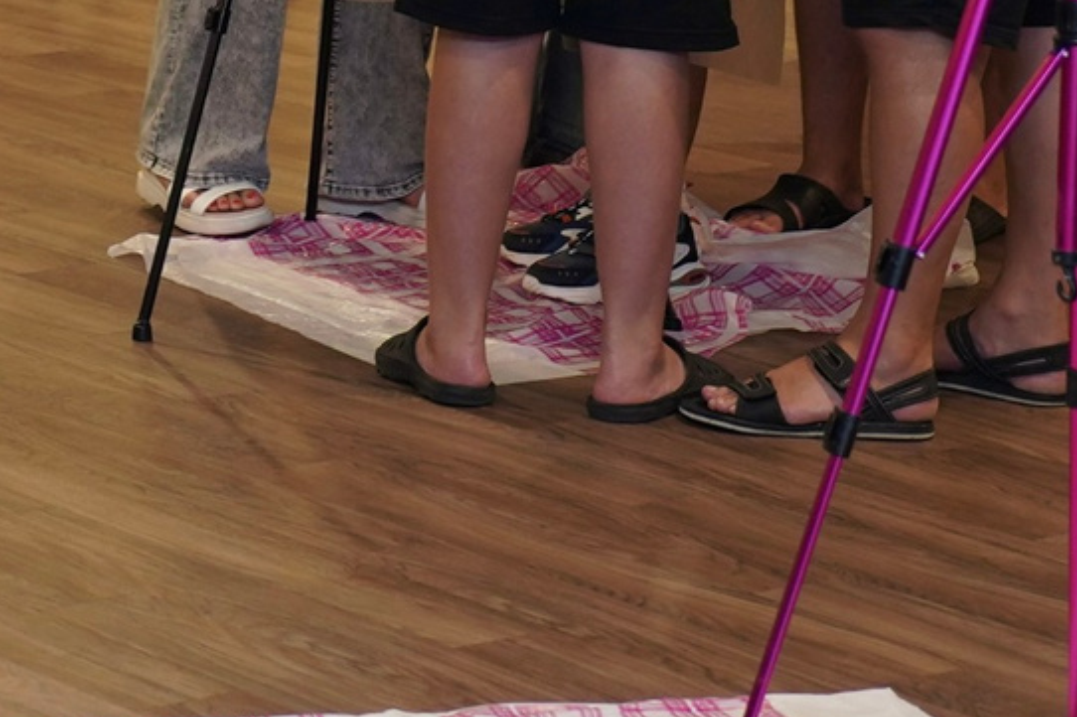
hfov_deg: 11.0
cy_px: -551
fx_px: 5084
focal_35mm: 170
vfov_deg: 7.8
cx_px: -1057
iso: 400
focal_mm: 36
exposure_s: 1/60
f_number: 2.8
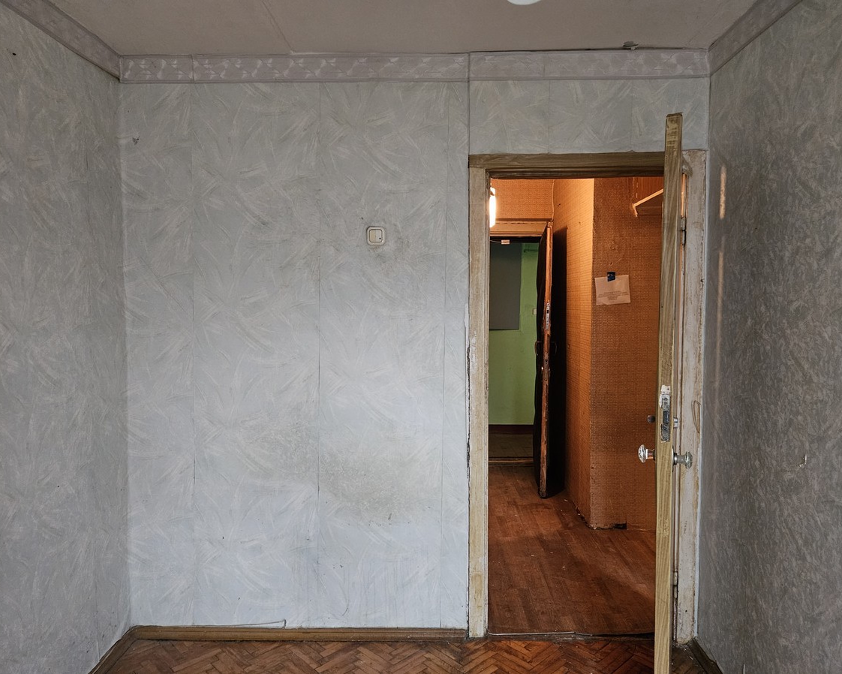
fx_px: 598
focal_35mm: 24
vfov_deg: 58.8
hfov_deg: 70.2
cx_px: 447
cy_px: 337
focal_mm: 5.4
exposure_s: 1/25
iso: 500
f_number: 1.8
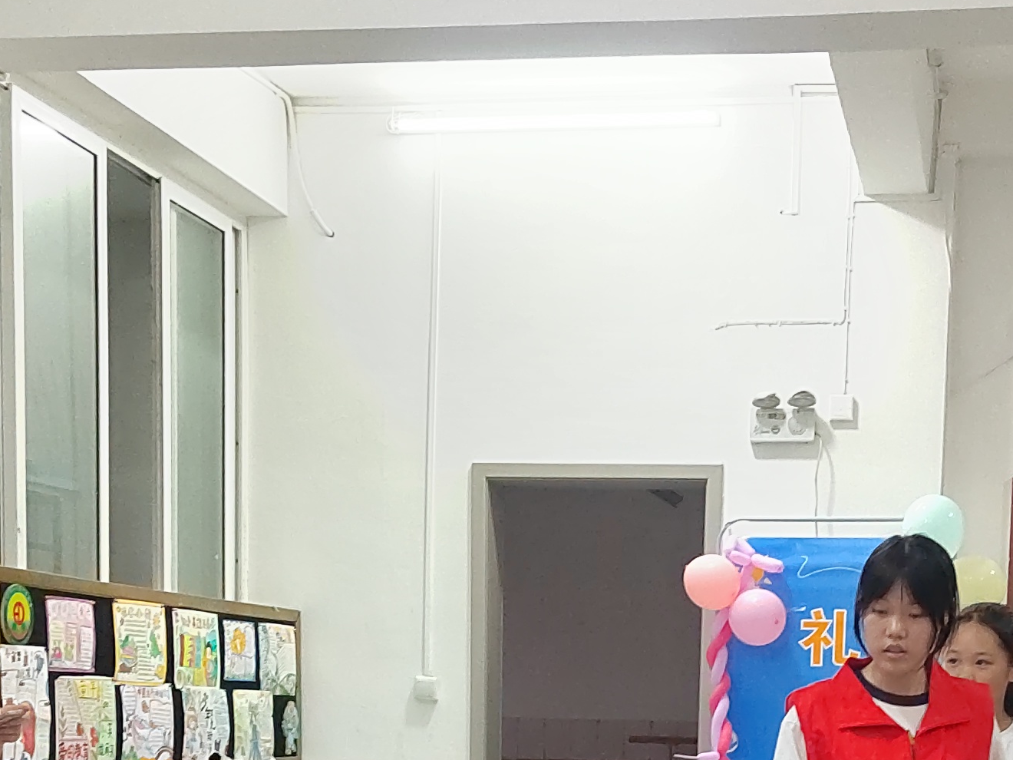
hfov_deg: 28.4
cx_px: 646
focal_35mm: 68
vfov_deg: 20.3
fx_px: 1990
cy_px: 904
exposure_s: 1/40
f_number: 1.9
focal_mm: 5.52
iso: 3056
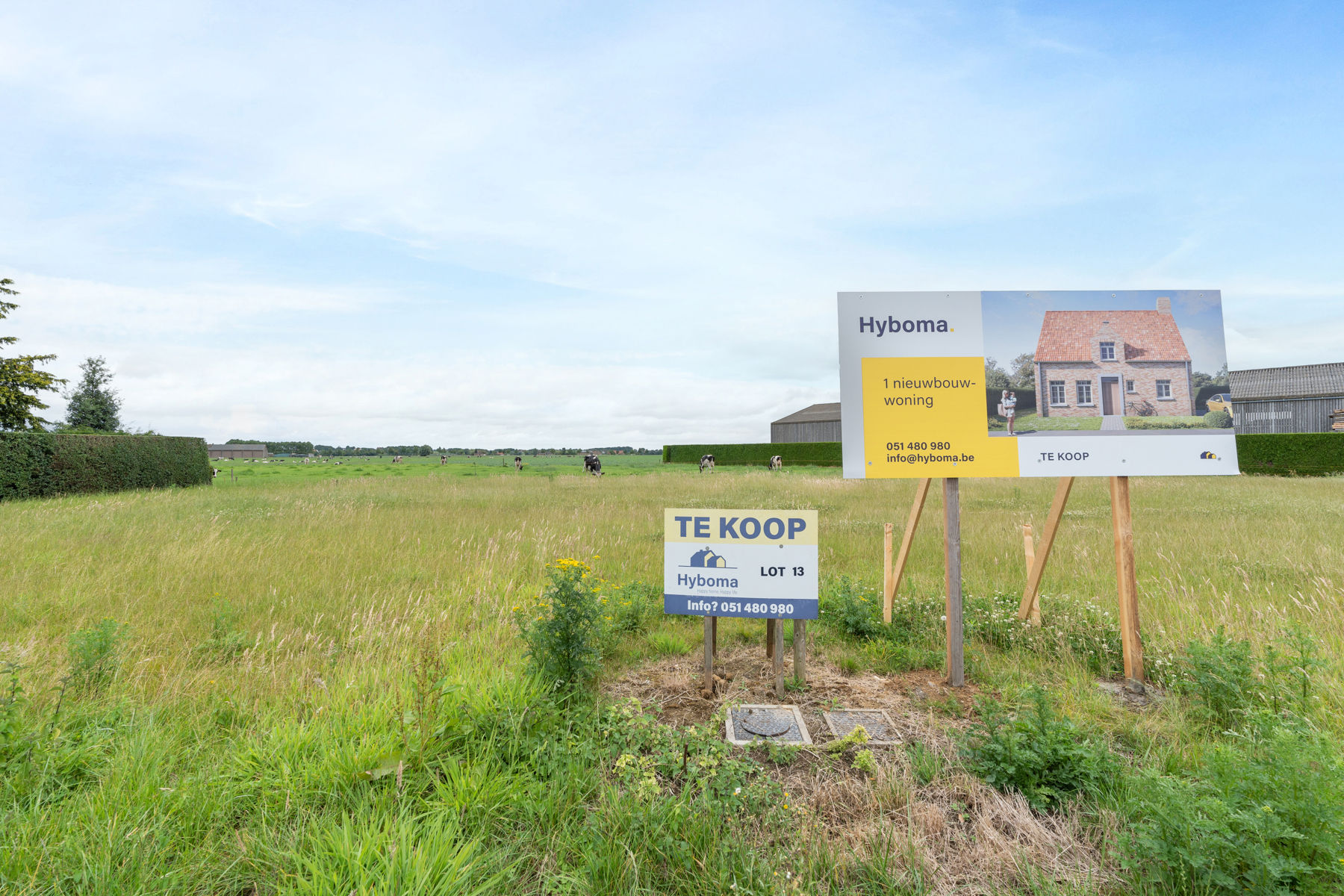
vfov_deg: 81.2
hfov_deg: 104.3
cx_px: 672
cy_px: 448
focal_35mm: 14
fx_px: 523
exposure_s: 1/200
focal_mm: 14
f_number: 10
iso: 250
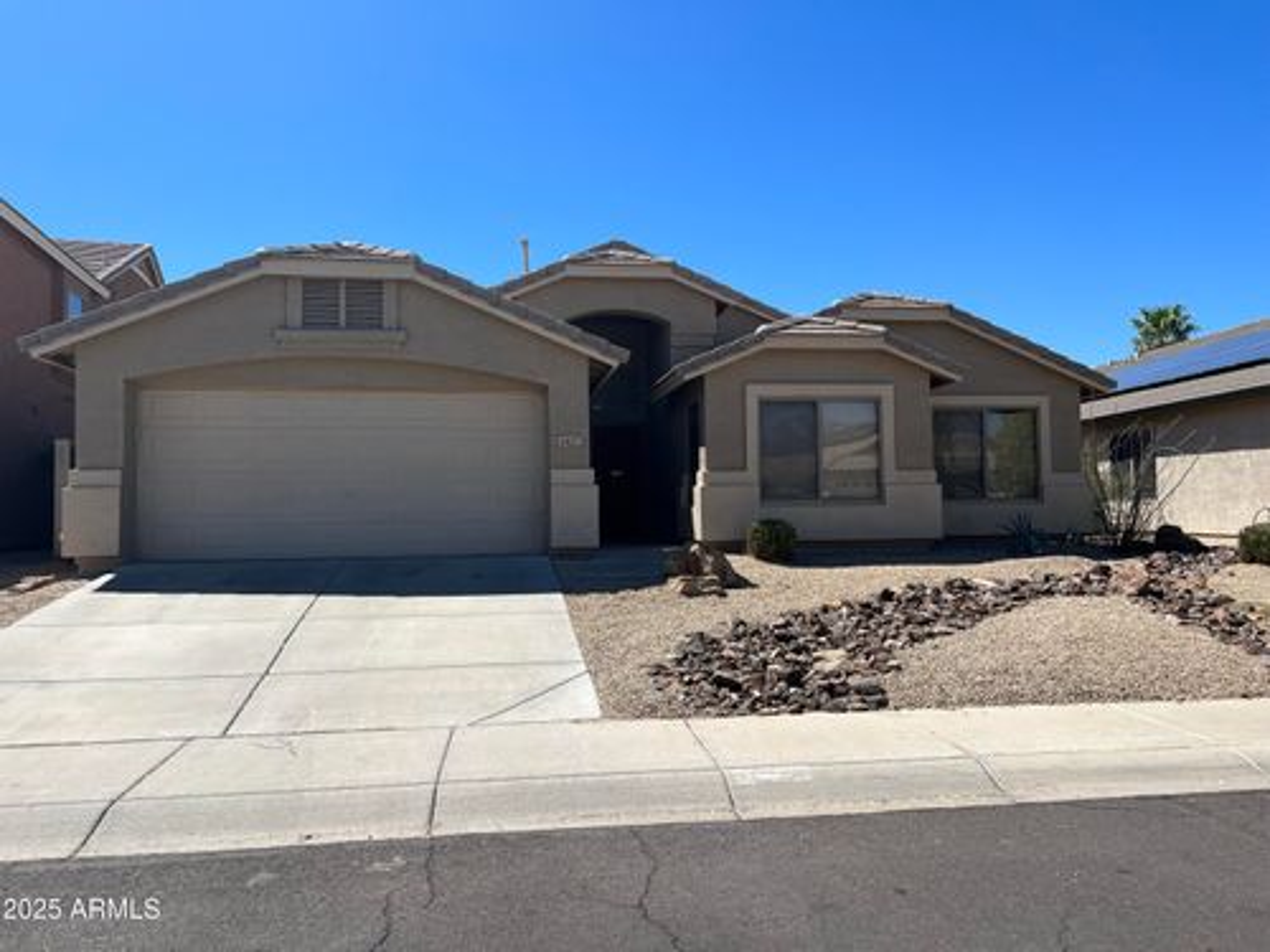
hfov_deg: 67.3
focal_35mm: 26
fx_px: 954
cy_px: 476
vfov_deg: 53.1
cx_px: 635
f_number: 1.5
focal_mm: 5.7
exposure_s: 1/4831
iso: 50
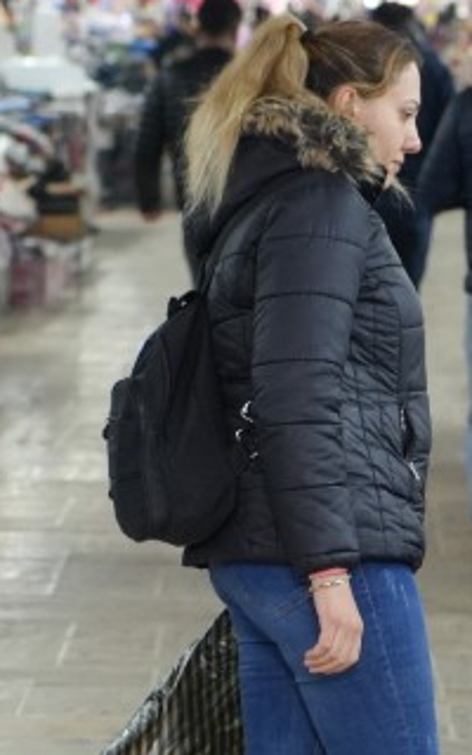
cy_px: 140
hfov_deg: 5.7
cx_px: 158
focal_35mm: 232
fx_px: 4775
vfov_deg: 9.0
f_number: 4
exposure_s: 1/160
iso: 2000
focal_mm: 70
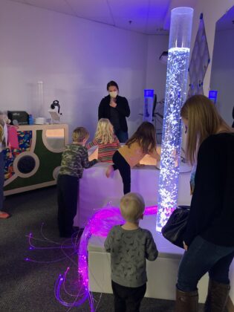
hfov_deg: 49.7
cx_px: 117
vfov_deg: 63.4
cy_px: 156
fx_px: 252
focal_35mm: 28
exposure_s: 1/30
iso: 640
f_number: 1.8
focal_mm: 3.99
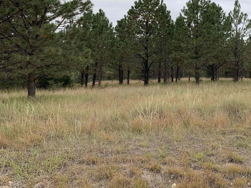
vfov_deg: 32.3
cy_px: 47
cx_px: 191
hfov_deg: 41.6
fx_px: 319
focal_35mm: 44
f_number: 1.8
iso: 25
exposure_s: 1/408
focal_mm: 4.25
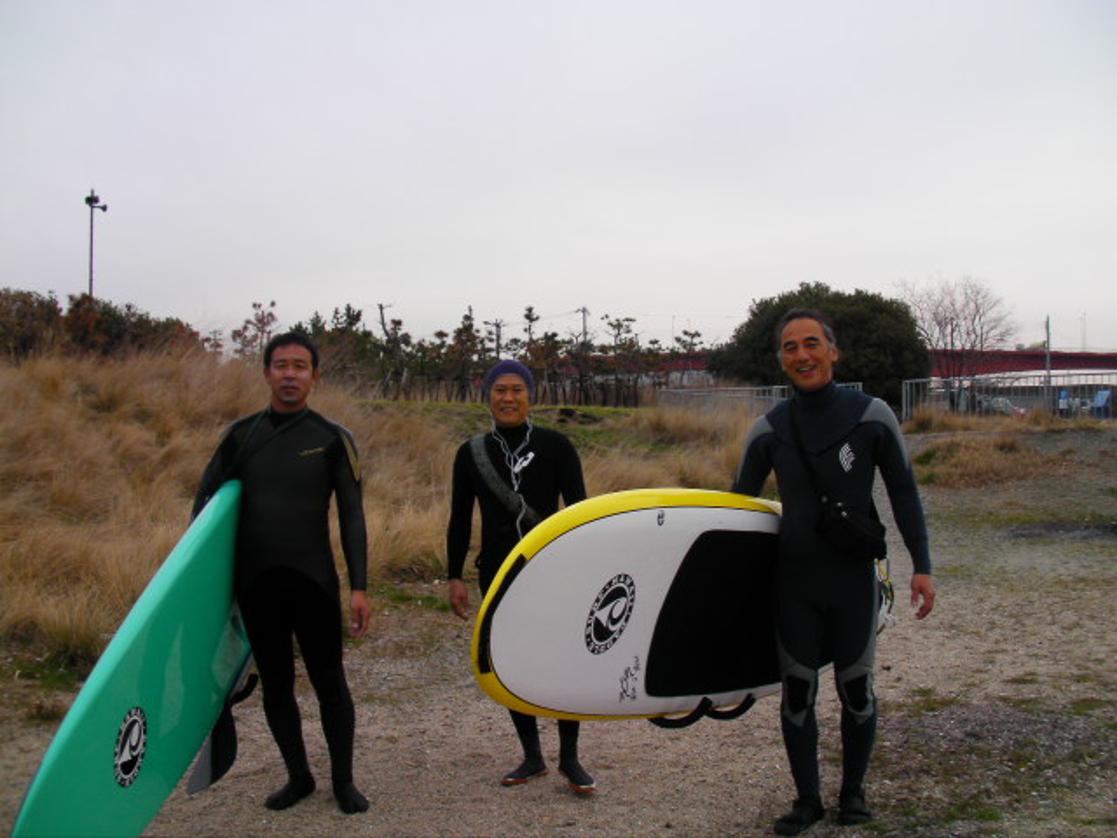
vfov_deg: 37.7
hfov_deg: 49.0
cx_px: 558
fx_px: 1226
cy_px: 419
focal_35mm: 38
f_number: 4
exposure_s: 1/267
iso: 50
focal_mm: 6.3
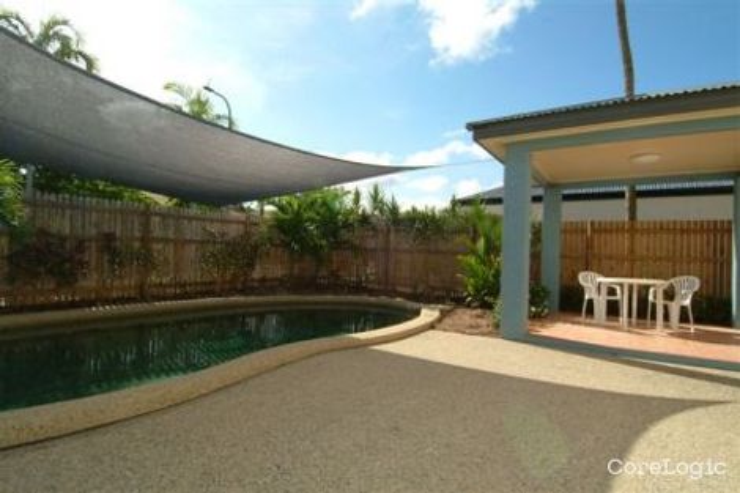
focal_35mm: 18
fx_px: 370
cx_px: 370
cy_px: 246
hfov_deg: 90.0
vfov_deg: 67.3
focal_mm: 12
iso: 160
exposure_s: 1/125
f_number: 11
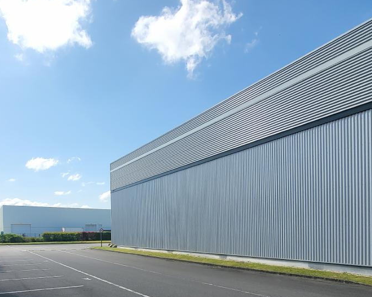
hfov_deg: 70.2
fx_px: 264
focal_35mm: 24
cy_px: 234
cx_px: 173
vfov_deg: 55.0
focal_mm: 1.74
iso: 32
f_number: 2.2
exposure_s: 1/1064
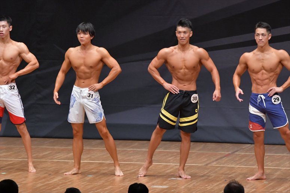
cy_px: 96
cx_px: 145
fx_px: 2174
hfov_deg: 7.6
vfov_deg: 5.1
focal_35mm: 270
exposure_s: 1/400
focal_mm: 180
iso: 6400
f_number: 5.6
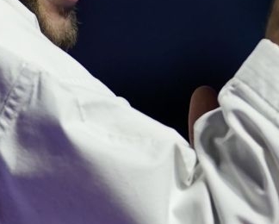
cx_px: 145
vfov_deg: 1.8
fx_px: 7317
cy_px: 49
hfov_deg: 2.2
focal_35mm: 885
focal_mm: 170
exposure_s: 1/500
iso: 1000
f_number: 2.8
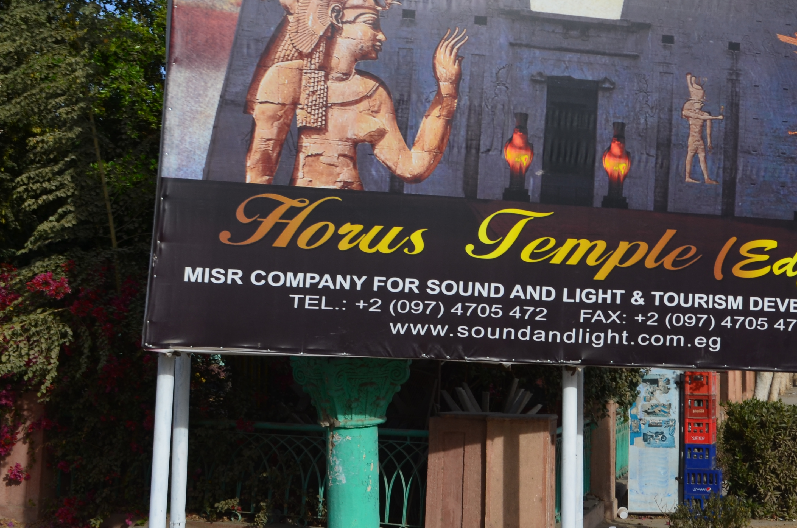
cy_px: 83
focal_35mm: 74
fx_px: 1632
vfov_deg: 18.2
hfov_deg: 27.0
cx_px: 609
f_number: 11
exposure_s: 1/160
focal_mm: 29
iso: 100
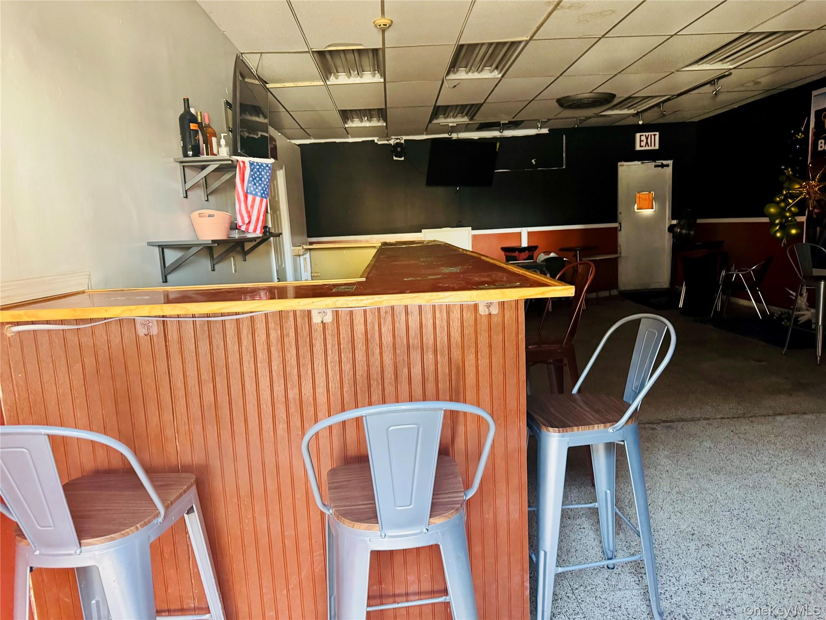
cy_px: 310
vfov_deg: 56.8
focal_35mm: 24
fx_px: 573
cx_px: 413
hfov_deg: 71.6
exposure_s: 1/56
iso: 800
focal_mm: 6.76
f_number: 1.78
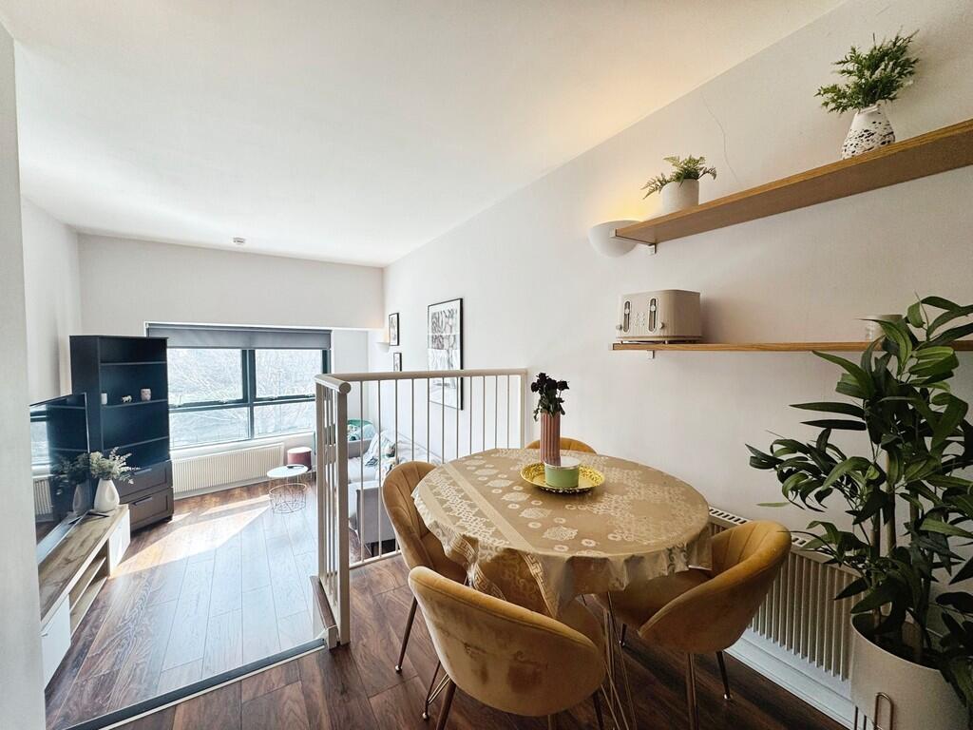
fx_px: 394
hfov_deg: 102.1
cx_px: 486
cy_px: 365
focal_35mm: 14
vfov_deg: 85.7
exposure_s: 1/100
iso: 50
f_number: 2.2
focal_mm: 2.22
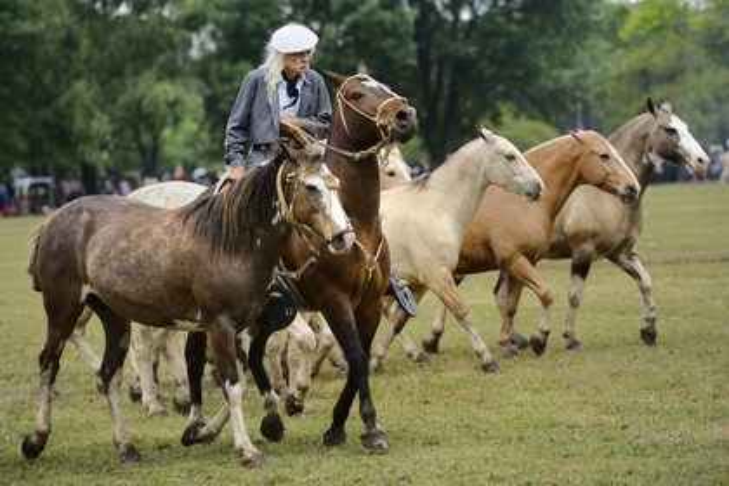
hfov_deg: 10.3
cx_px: 364
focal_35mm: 200
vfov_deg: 6.9
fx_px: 4050
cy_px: 243
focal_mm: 200
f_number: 5
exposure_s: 1/640
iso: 400
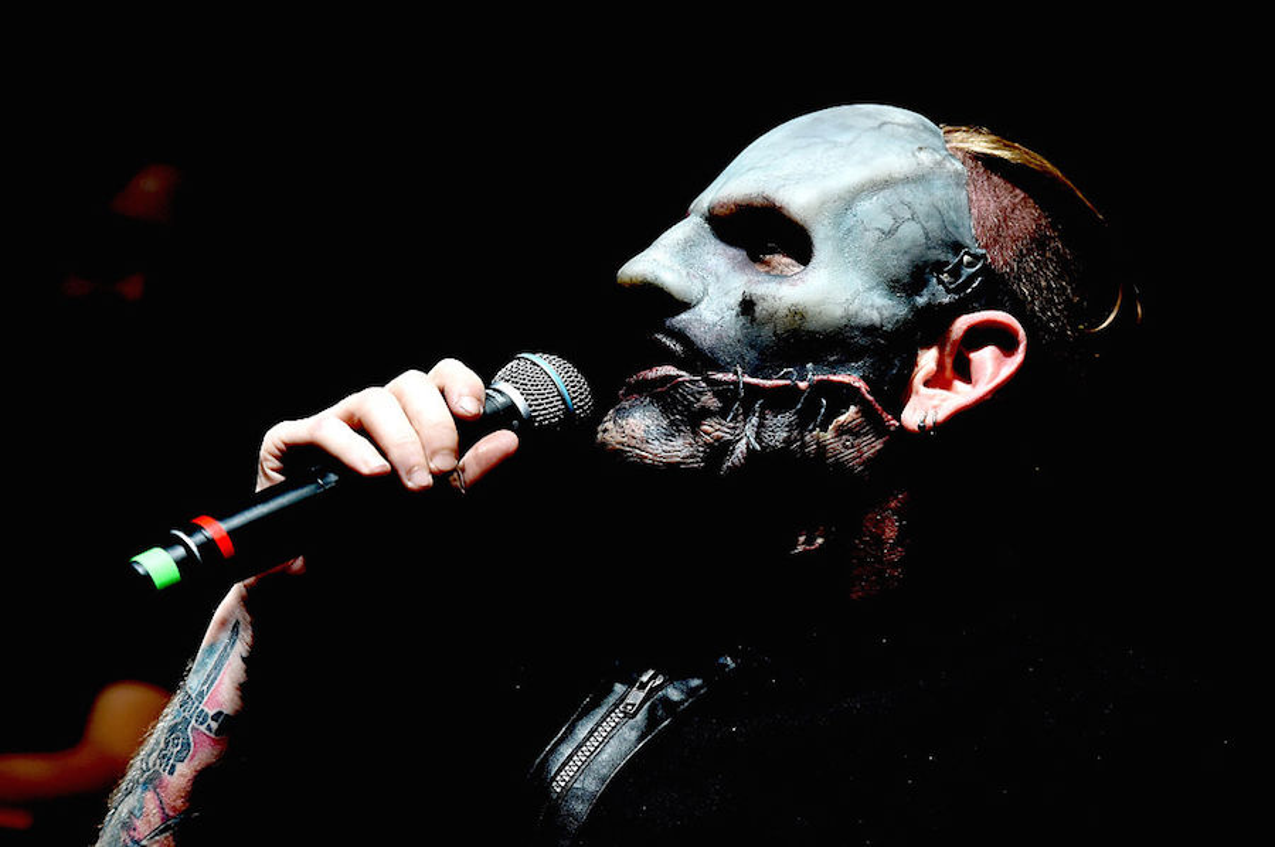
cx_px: 638
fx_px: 5307
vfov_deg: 9.1
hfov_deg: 13.7
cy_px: 424
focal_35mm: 150
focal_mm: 150
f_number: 4.5
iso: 2500
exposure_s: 1/320
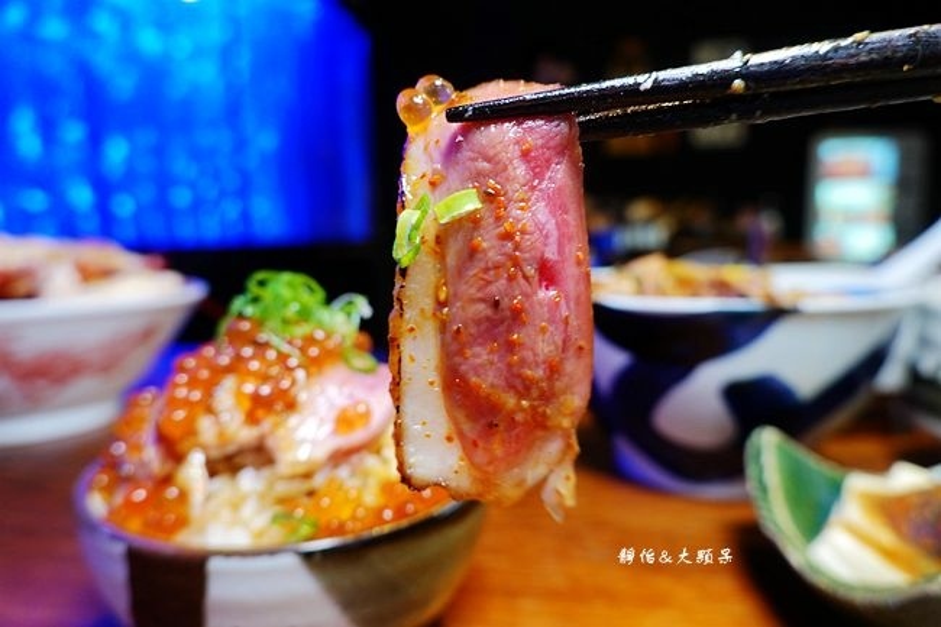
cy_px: 314
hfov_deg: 73.8
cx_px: 470
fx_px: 627
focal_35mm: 24
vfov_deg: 53.1
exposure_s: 1/30
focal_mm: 9
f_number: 2.8
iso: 320
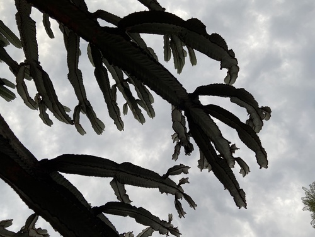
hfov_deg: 67.3
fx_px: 237
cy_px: 118
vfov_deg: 53.1
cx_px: 158
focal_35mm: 26
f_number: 1.8
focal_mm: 4.25
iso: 32
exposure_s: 1/168
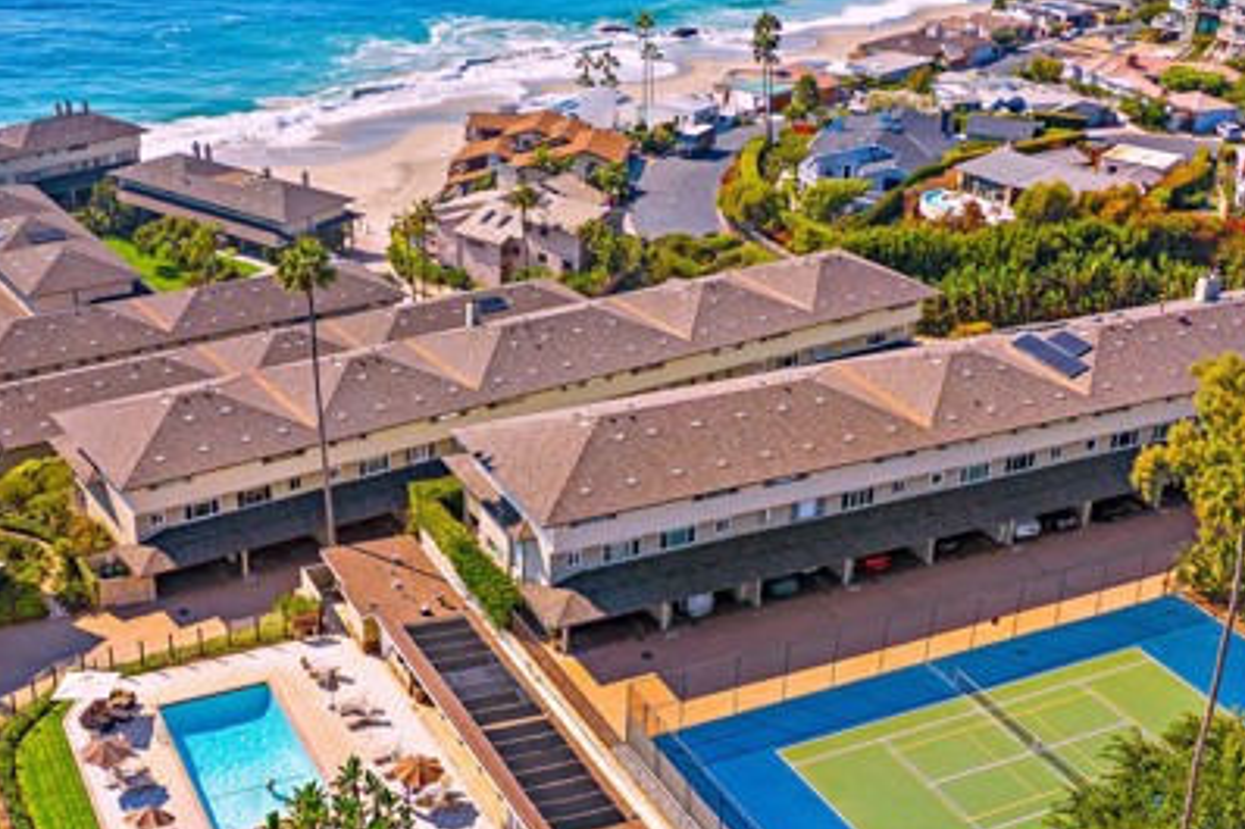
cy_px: 482
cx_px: 641
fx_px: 1556
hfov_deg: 43.6
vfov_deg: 29.8
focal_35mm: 45
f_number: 3.2
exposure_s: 1/1250
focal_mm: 10.26
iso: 100
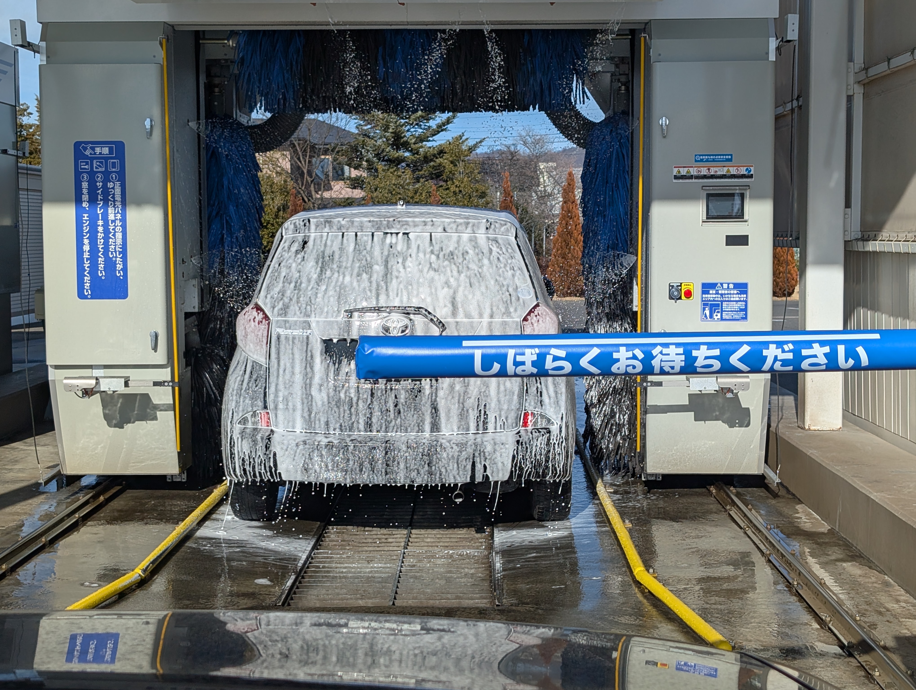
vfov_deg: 29.7
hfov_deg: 38.9
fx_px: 1298
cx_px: 458
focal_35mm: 49
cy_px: 345
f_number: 1.68
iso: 21
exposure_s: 1/1562
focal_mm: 6.9
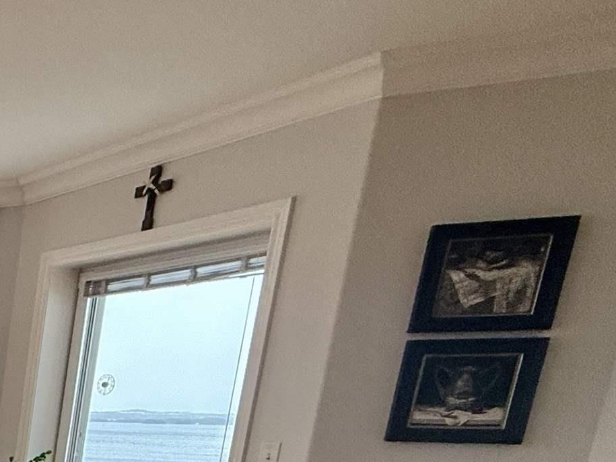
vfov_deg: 26.4
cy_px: 596
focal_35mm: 47
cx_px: -376
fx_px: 836
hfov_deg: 25.6
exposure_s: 1/120
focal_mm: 2.22
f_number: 2.2
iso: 200
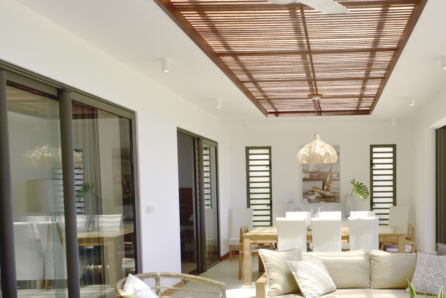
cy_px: 207
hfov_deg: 57.5
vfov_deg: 41.6
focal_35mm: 31
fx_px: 384
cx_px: 329
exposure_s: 1/250
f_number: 8
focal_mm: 20
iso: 400
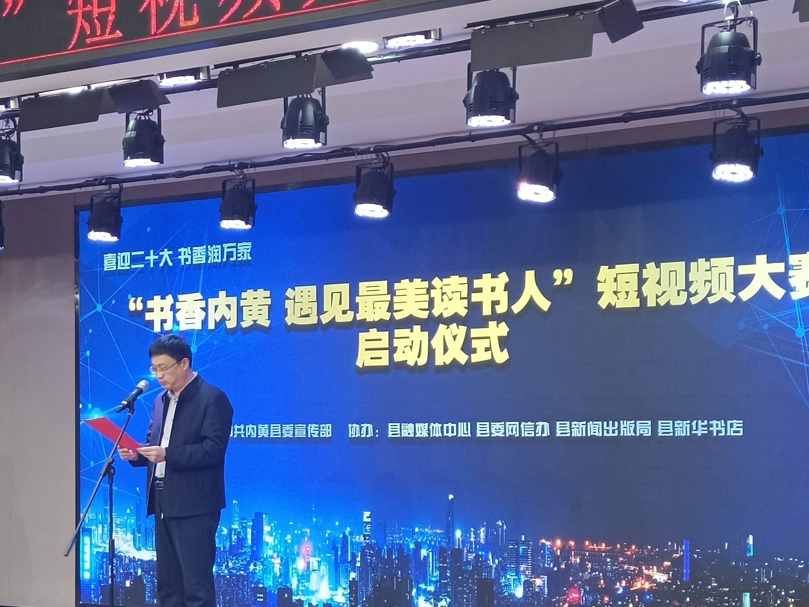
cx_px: 327
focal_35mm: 74
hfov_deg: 26.3
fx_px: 1729
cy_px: 353
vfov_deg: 19.9
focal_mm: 4.71
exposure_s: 1/100
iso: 808
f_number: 1.79
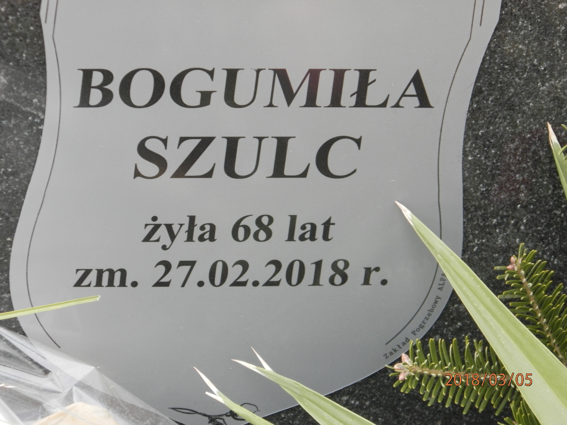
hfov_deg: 7.0
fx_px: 4603
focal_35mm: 281
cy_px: 212
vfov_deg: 5.3
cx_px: 284
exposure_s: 1/60
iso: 200
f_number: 5.6
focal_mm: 50.2
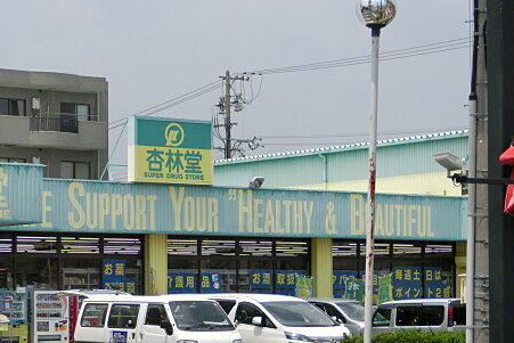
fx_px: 1642
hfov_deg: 17.7
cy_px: 247
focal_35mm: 115
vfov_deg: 11.9
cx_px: 165
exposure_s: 1/800
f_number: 4.9
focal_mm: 13.79
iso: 80
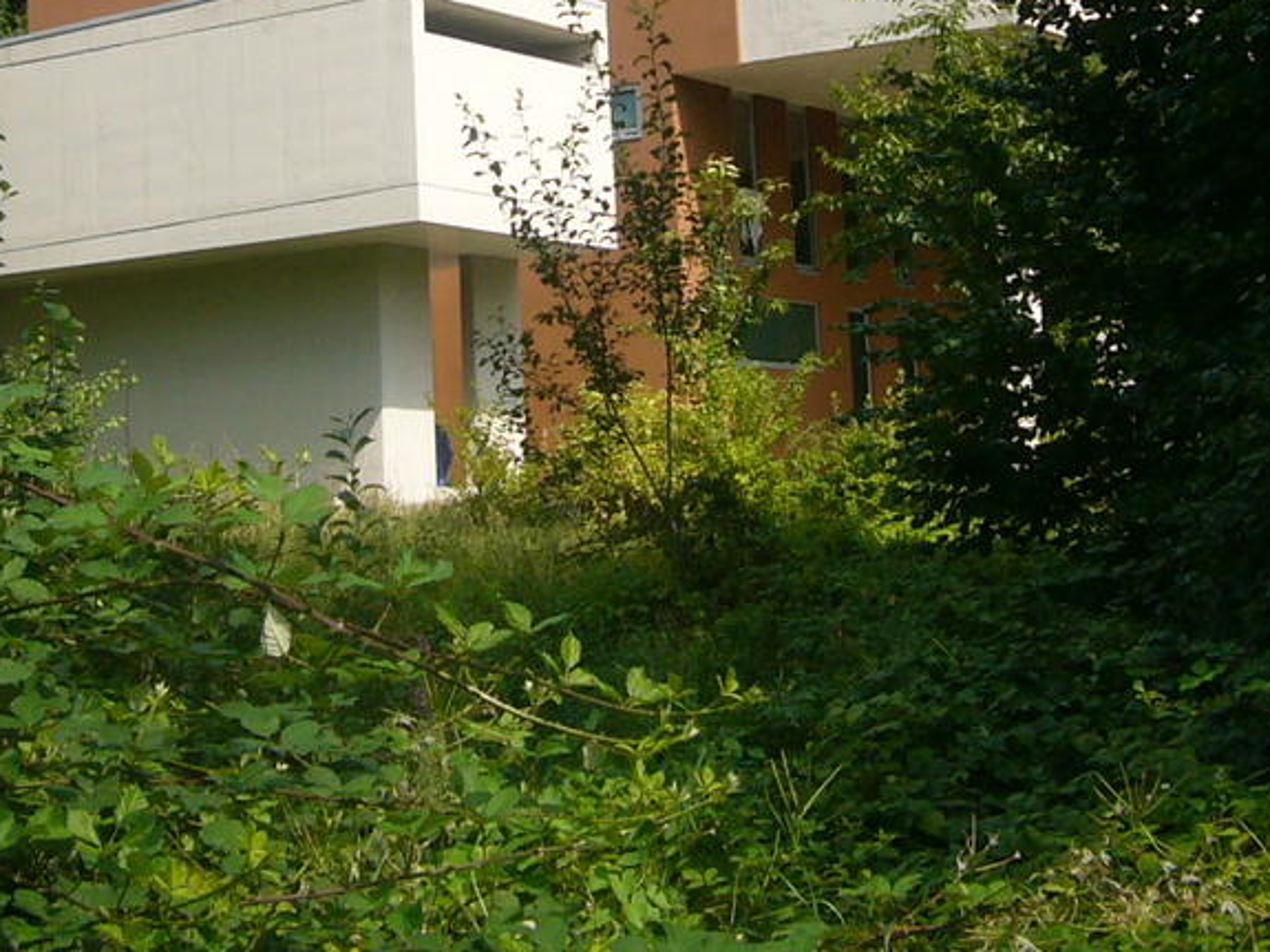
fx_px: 2788
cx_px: 594
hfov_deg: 25.7
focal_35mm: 76
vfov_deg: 19.2
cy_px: 170
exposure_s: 1/800
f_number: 2.8
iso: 80
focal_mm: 4.6
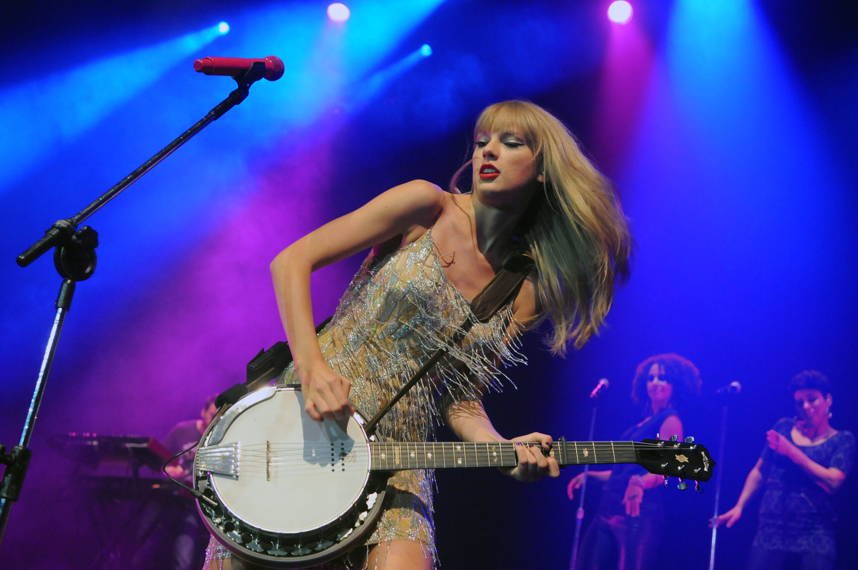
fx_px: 1357
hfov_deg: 35.1
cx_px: 429
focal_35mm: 57
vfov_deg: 23.7
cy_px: 285
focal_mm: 38
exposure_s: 1/250
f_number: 3.5
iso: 2000
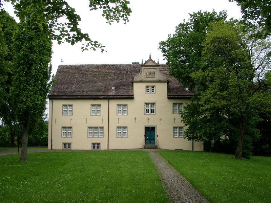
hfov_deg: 54.0
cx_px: 136
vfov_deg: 41.8
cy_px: 102
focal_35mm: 34
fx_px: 266
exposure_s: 1/495
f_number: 4
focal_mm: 7.13
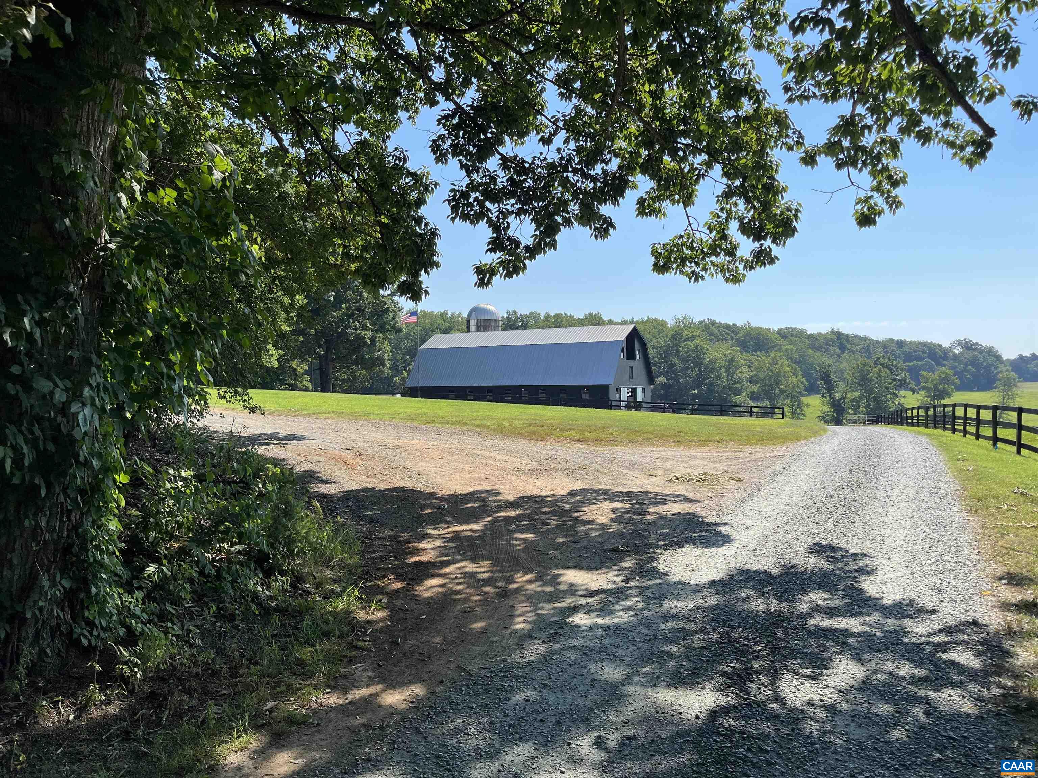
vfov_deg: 53.1
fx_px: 780
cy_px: 389
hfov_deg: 67.3
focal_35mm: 26
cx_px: 519
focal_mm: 5.1
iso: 50
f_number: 1.6
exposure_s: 1/2513
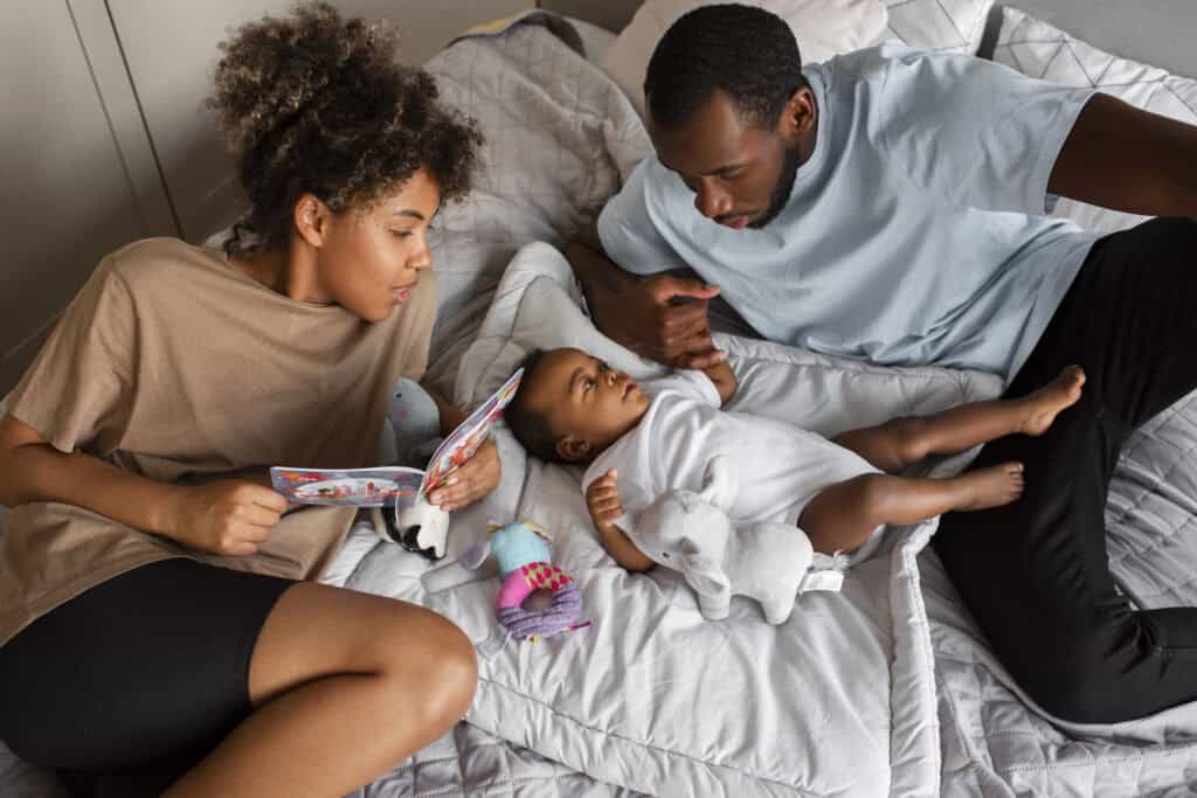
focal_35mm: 35
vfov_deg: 37.9
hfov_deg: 54.4
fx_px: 1164
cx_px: 598
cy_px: 399
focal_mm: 35
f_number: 3.2
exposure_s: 1/200
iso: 800
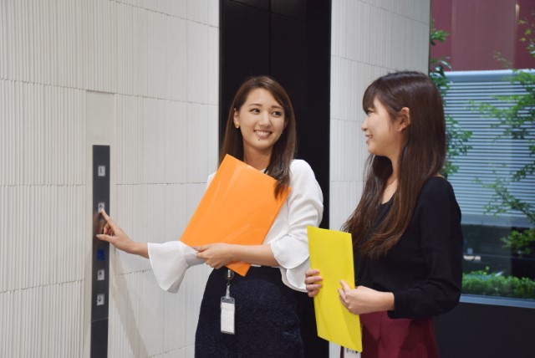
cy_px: 179
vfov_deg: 19.0
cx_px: 268
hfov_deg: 28.0
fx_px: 1071
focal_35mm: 72
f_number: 4.5
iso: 250
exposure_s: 1/15
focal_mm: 48
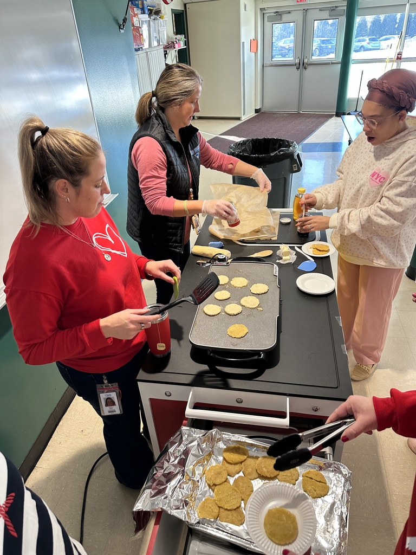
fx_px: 385
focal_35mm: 24
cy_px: 278
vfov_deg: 71.6
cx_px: 208
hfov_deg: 56.8
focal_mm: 6.86
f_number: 1.78
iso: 200
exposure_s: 1/120
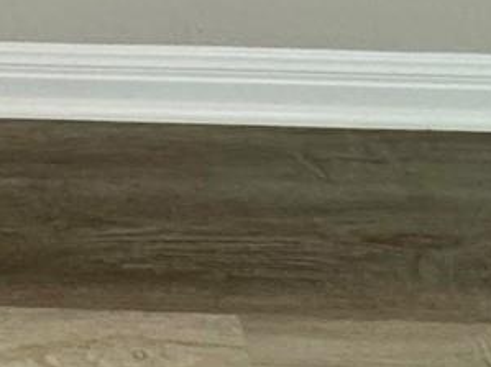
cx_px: -120
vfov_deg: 9.9
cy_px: -832
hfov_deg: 19.1
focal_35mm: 96
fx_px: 1361
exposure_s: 1/60
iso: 250
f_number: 2.2
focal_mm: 2.22
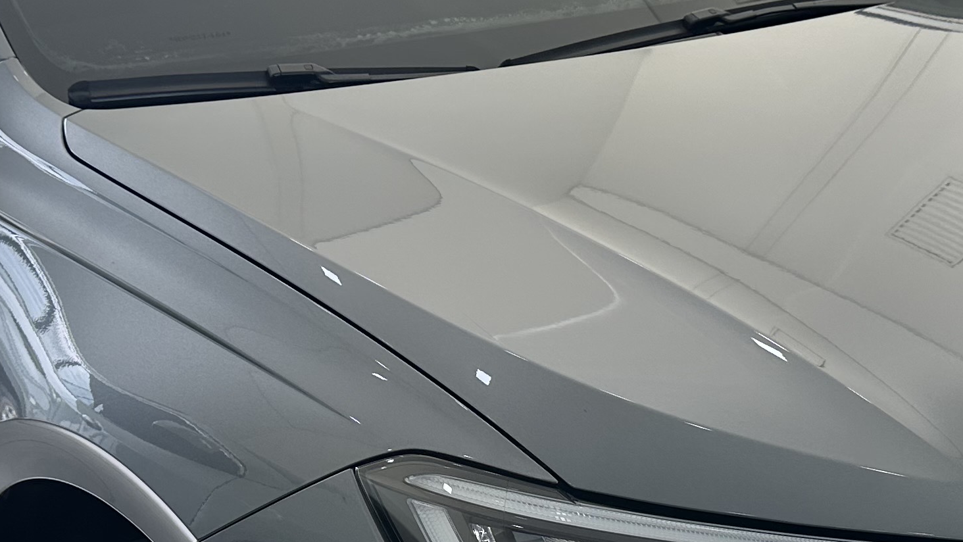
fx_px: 1839
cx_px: 571
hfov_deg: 29.3
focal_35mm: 72
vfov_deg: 16.7
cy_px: 412
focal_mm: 6.86
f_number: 1.78
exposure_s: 1/223
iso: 64
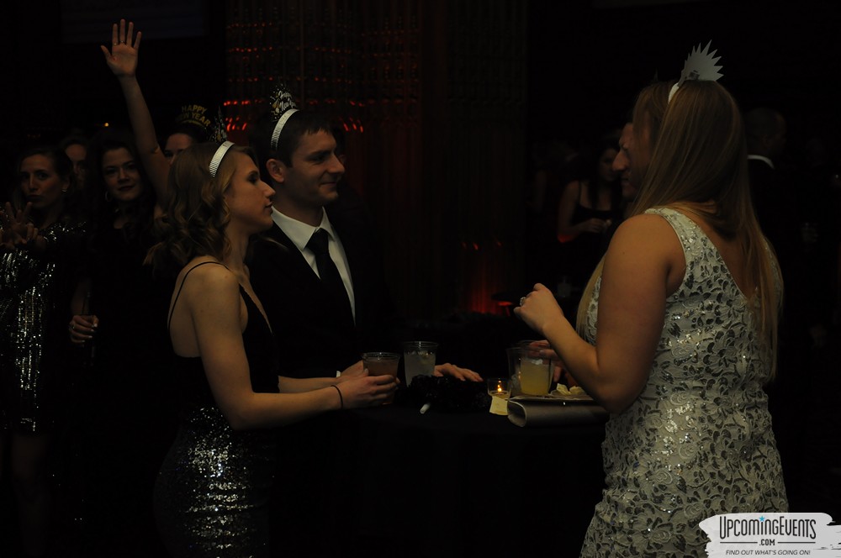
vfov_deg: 21.5
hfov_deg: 31.9
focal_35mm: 63
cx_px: 420
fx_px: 1470
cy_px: 279
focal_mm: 42
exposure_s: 1/60
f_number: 4.8
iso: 800
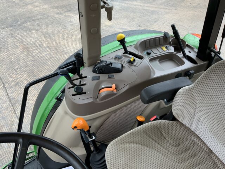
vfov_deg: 48.2
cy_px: 84
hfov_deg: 61.7
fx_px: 188
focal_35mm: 29
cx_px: 112
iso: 32
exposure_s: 1/122
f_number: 1.8
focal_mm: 3
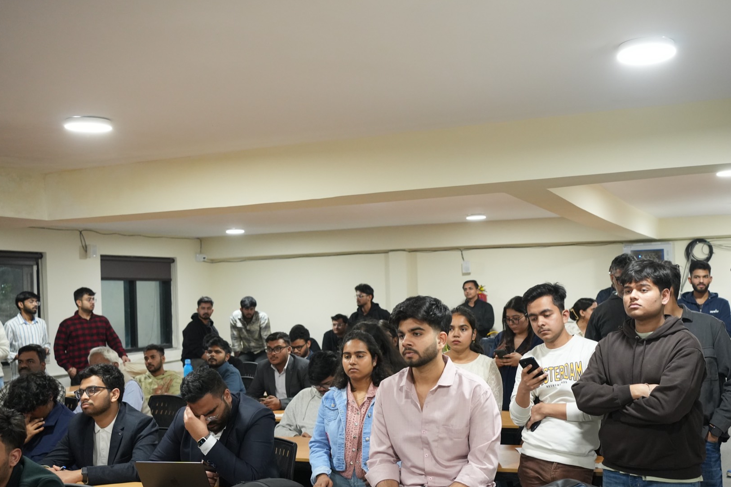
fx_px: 873
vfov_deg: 31.1
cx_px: 424
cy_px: 297
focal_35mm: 43
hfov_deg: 45.3
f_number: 4
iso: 4000
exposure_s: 1/160
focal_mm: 35
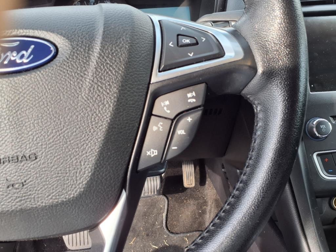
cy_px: 126
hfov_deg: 65.3
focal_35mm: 27
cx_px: 168
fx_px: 262
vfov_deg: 51.4
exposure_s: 1/132
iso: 40
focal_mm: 3.58
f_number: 1.9
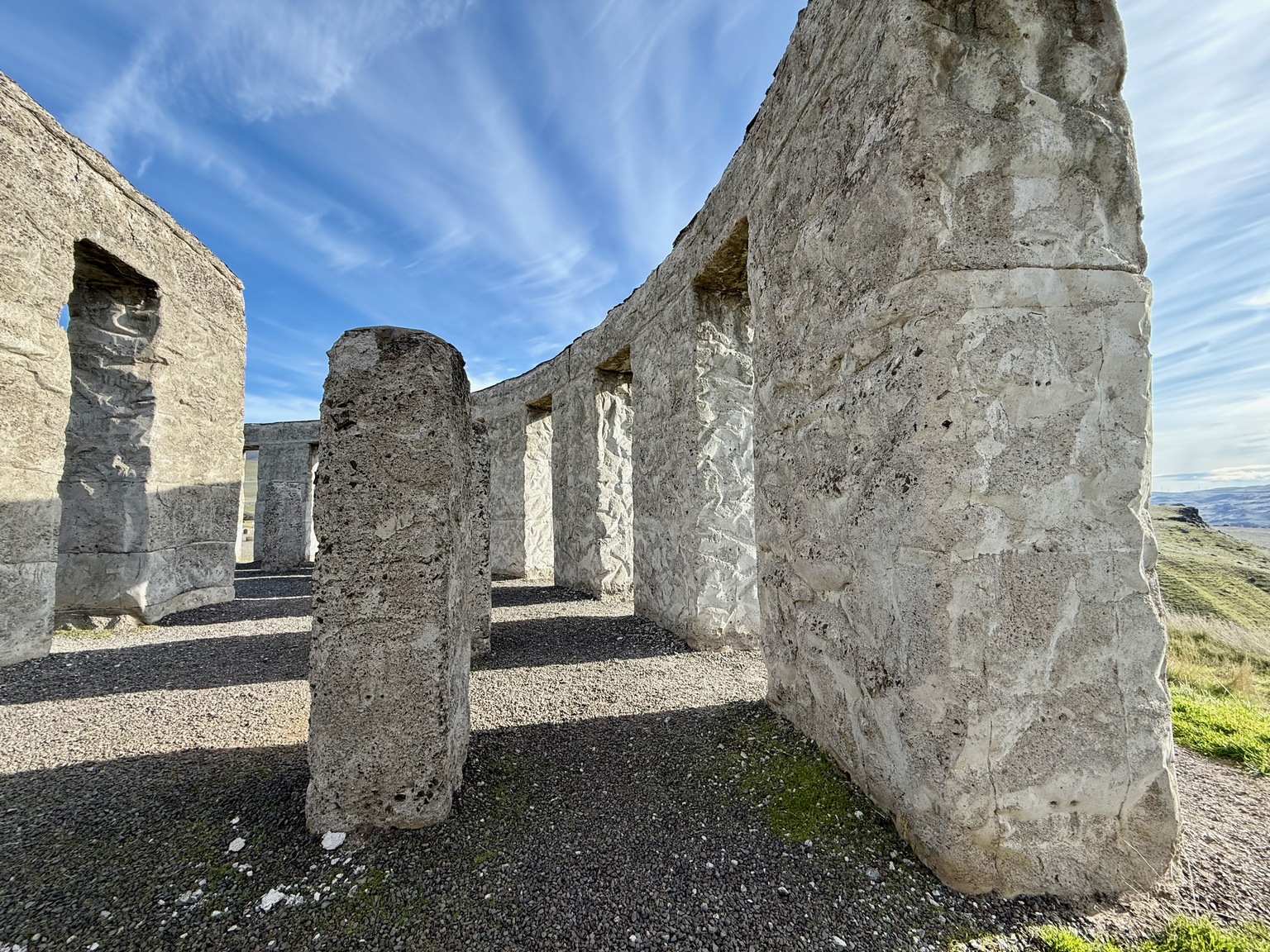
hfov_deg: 102.1
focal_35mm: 14
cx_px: 635
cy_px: 476
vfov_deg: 85.7
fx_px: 514
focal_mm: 2.22
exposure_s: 1/607
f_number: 2.2
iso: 50
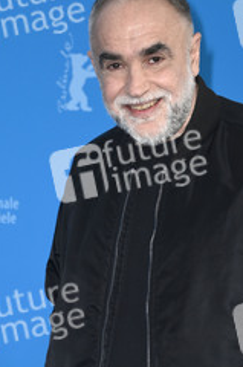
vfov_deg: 11.0
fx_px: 1901
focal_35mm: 187
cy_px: 243
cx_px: 173
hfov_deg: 7.3
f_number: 5.6
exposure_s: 1/250
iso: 800
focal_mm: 112
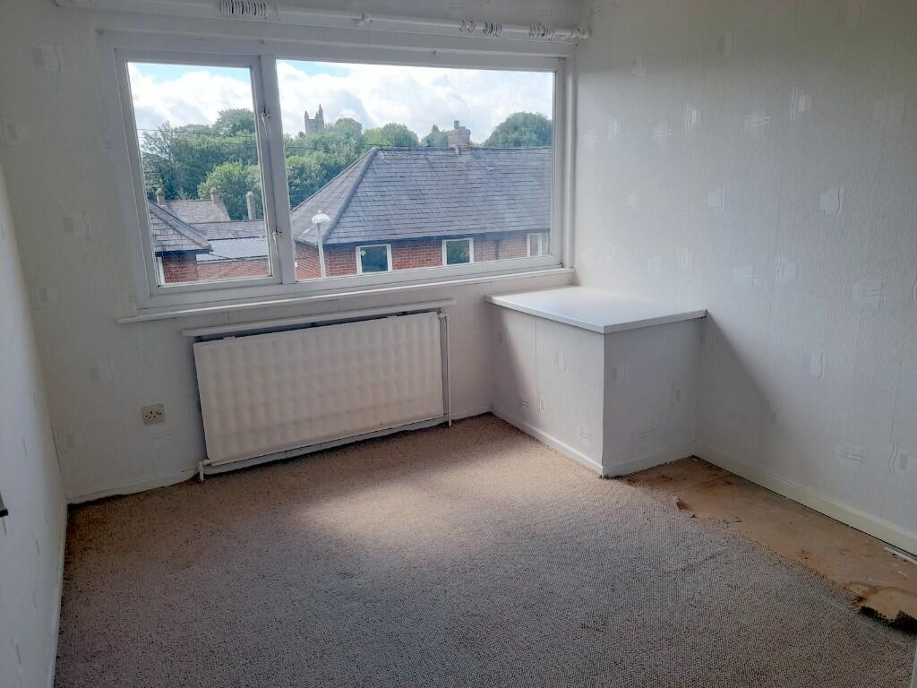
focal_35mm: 25
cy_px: 344
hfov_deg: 69.4
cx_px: 458
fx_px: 662
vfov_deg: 54.9
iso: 20
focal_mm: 4.6
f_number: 2
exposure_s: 1/124
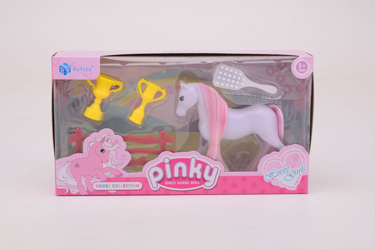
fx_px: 728
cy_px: 112
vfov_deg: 19.4
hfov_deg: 28.9
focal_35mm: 70
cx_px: 181
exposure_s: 1/125
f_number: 13
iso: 100
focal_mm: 42
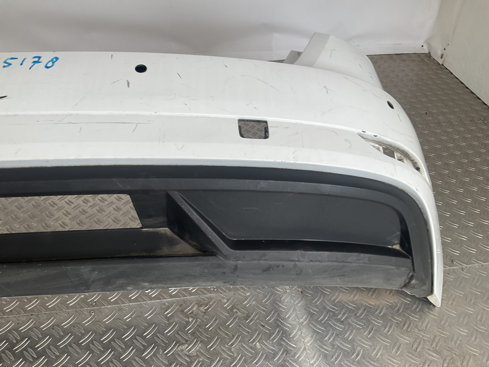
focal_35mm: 29
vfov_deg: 48.2
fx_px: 410
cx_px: 244
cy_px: 184
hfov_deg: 61.7
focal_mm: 3
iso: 16
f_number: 1.8
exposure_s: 1/130
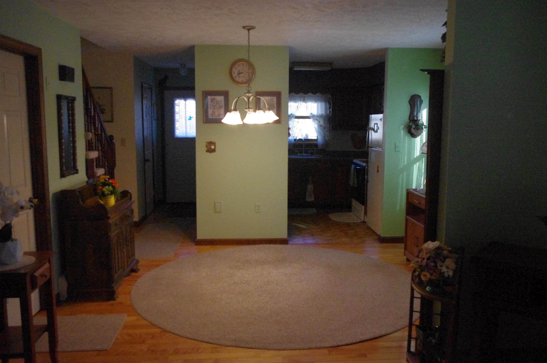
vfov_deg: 42.2
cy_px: 182
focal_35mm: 31
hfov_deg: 60.3
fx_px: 470
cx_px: 274
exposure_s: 1/400
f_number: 5
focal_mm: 21.25
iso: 6400
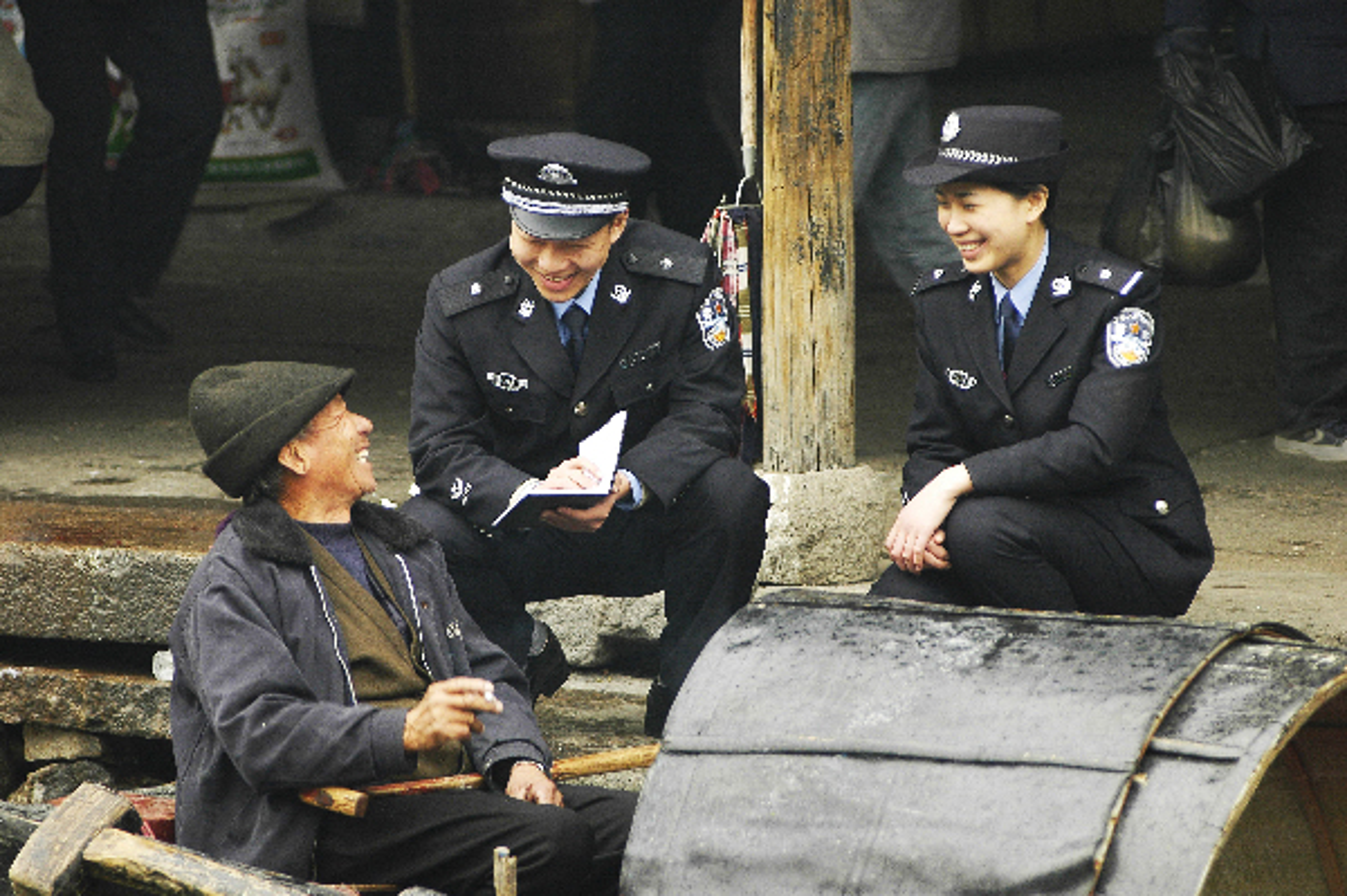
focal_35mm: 255
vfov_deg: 5.4
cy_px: 448
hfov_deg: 8.1
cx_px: 674
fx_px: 9533
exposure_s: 1/60
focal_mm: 170
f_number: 3.5
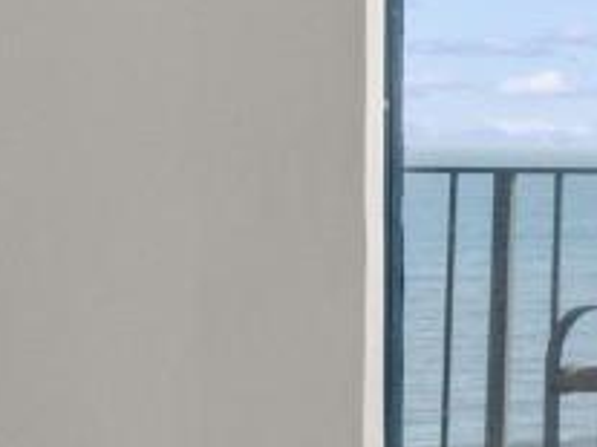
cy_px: 138
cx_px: 2152
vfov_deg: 11.6
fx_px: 2206
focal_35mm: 128
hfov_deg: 9.1
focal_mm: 11.5
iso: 100
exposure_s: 1/250
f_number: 8
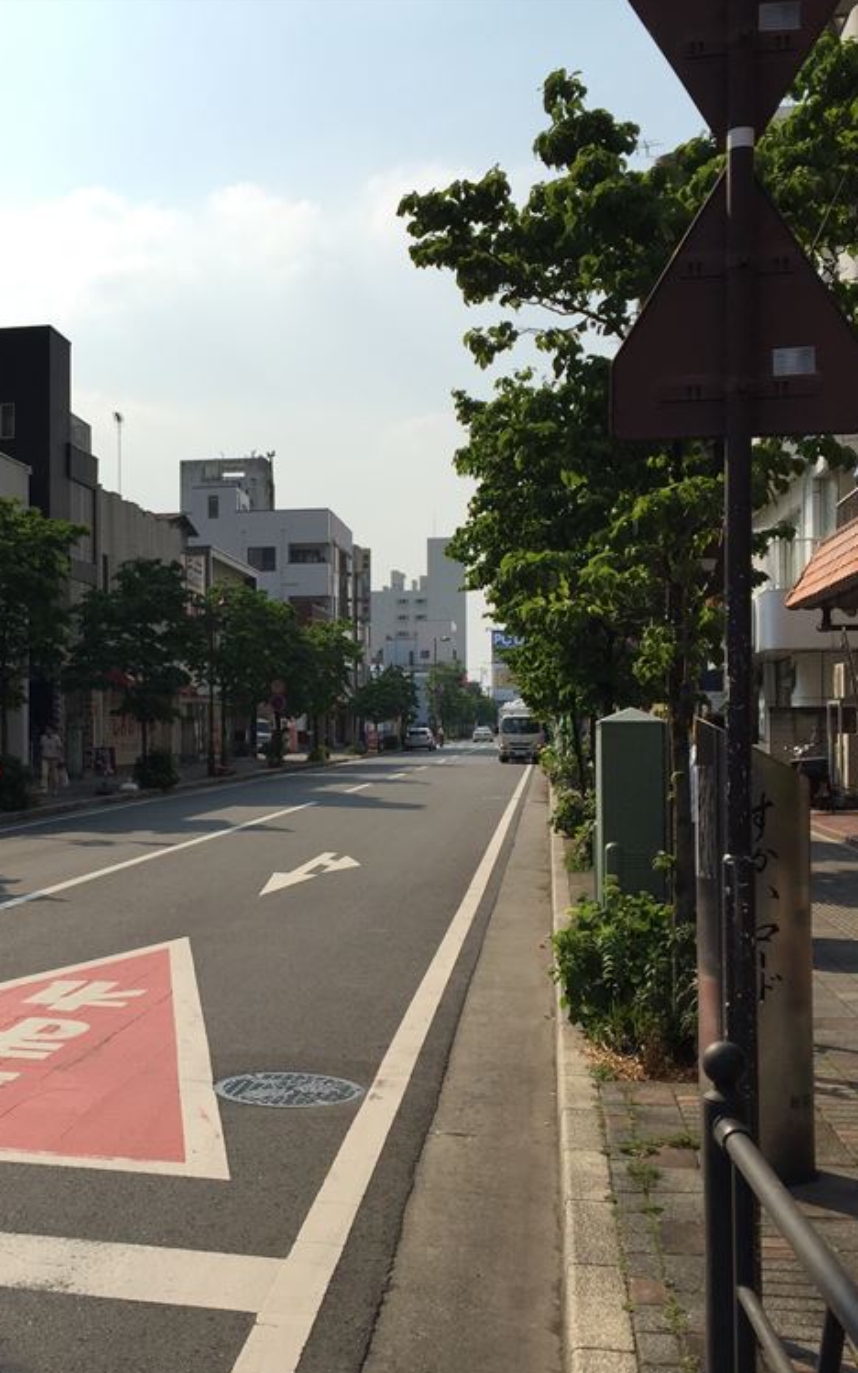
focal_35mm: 42
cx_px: 207
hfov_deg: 30.0
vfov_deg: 47.2
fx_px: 1572
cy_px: 695
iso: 32
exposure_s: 1/2475
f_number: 2.2
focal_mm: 4.15
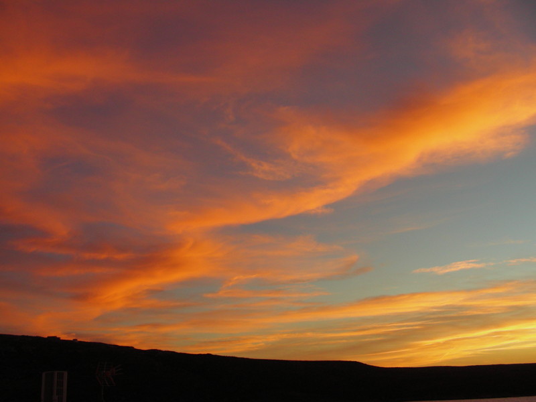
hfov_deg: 49.0
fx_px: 588
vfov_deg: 37.7
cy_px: 201
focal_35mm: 38
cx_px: 268
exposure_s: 1/105
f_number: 3.5
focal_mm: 6.3
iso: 50
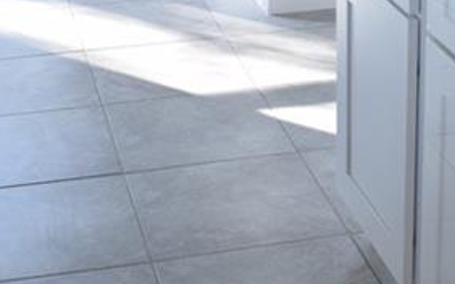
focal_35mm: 100
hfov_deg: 20.7
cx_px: 319
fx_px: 1240
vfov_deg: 12.8
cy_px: -48
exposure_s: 1/80
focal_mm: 18
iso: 400
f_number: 3.5
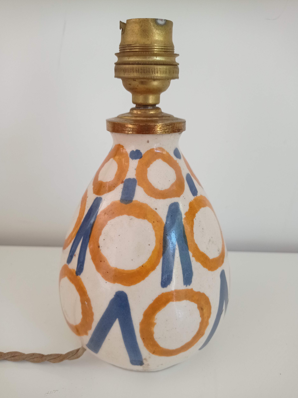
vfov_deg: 61.7
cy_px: 206
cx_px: 146
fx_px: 333
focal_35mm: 29
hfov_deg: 48.2
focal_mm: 4.74
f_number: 1.79
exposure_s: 1/100
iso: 174
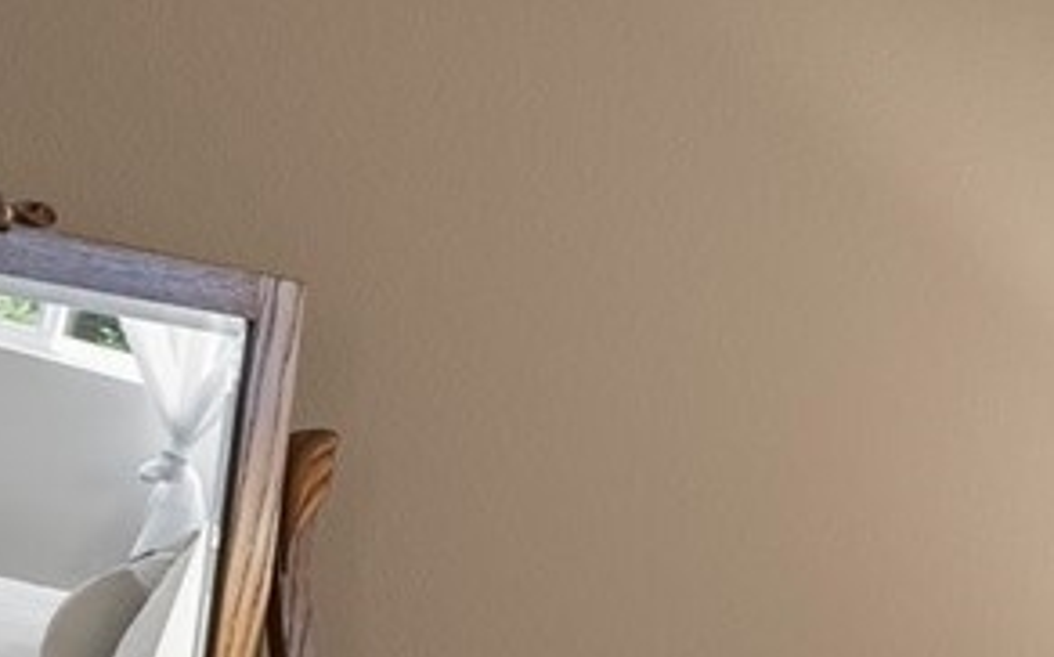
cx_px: 2225
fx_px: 2382
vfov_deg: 15.2
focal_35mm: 83
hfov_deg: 16.9
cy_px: 763
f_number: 7.1
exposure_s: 2
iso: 160
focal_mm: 14
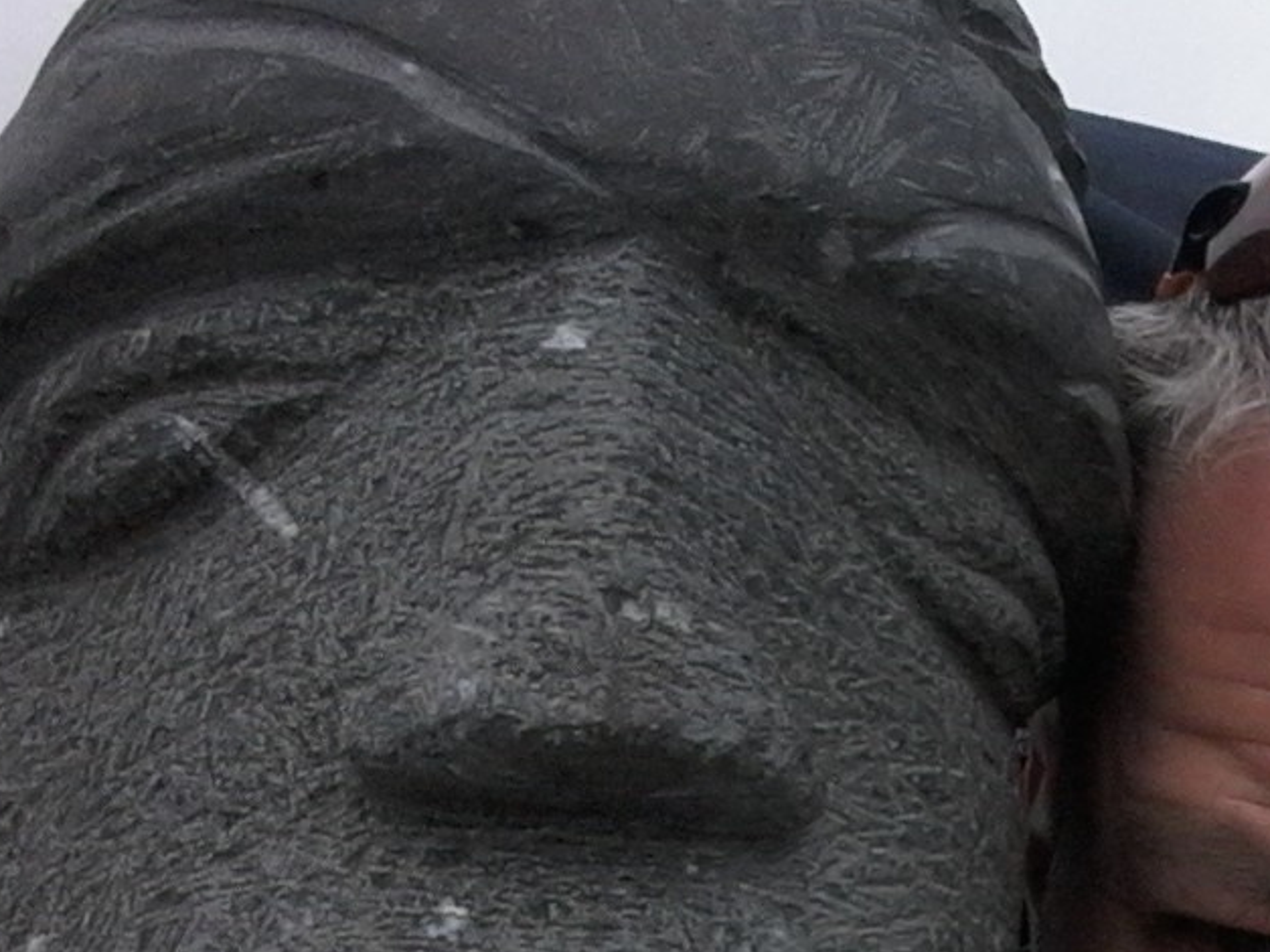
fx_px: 2714
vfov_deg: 19.8
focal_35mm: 74
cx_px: 1558
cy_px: 709
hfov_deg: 23.8
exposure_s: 1/1425
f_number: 2.4
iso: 50
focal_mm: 2.35
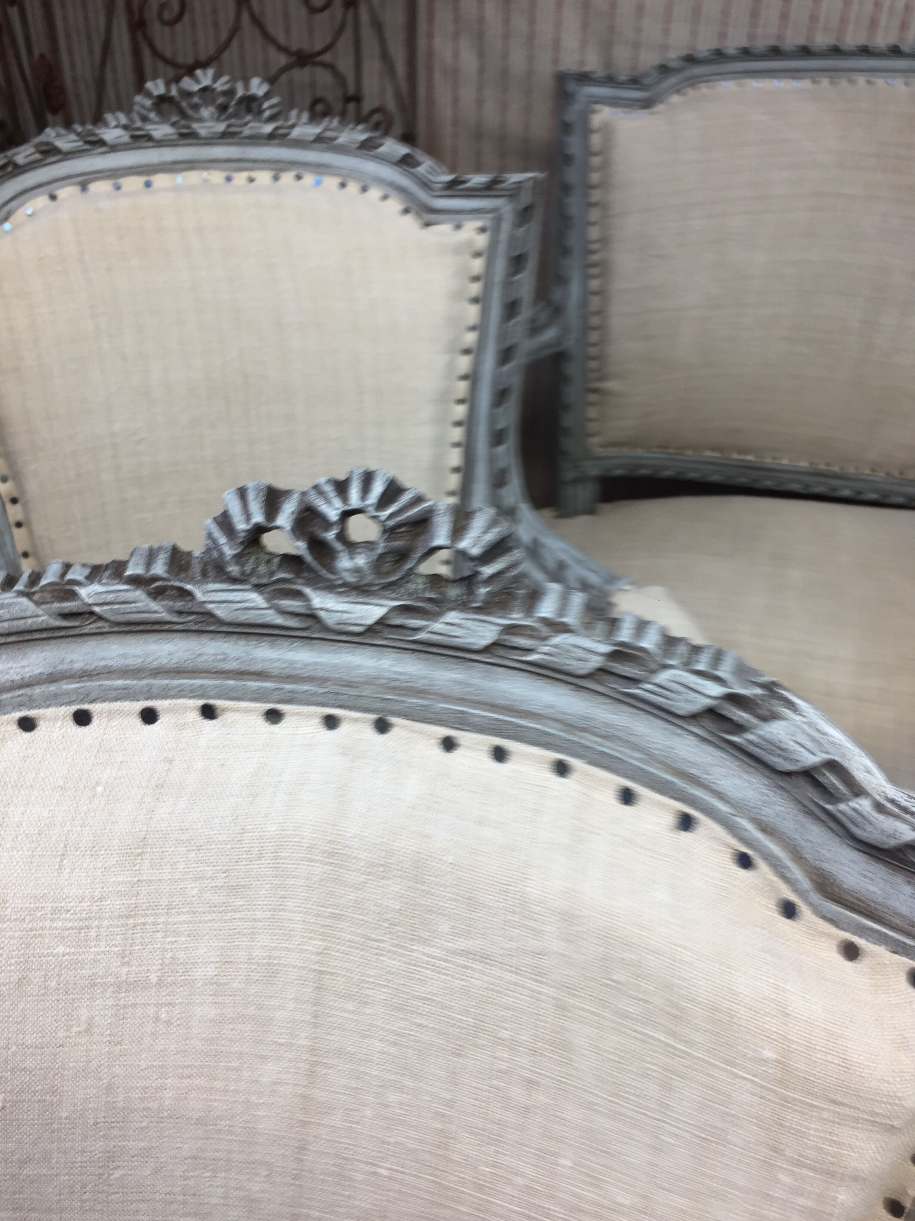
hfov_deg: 48.2
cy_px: 610
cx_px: 458
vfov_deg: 61.7
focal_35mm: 29
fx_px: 1022
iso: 32
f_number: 2.2
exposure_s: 1/50
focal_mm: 4.15
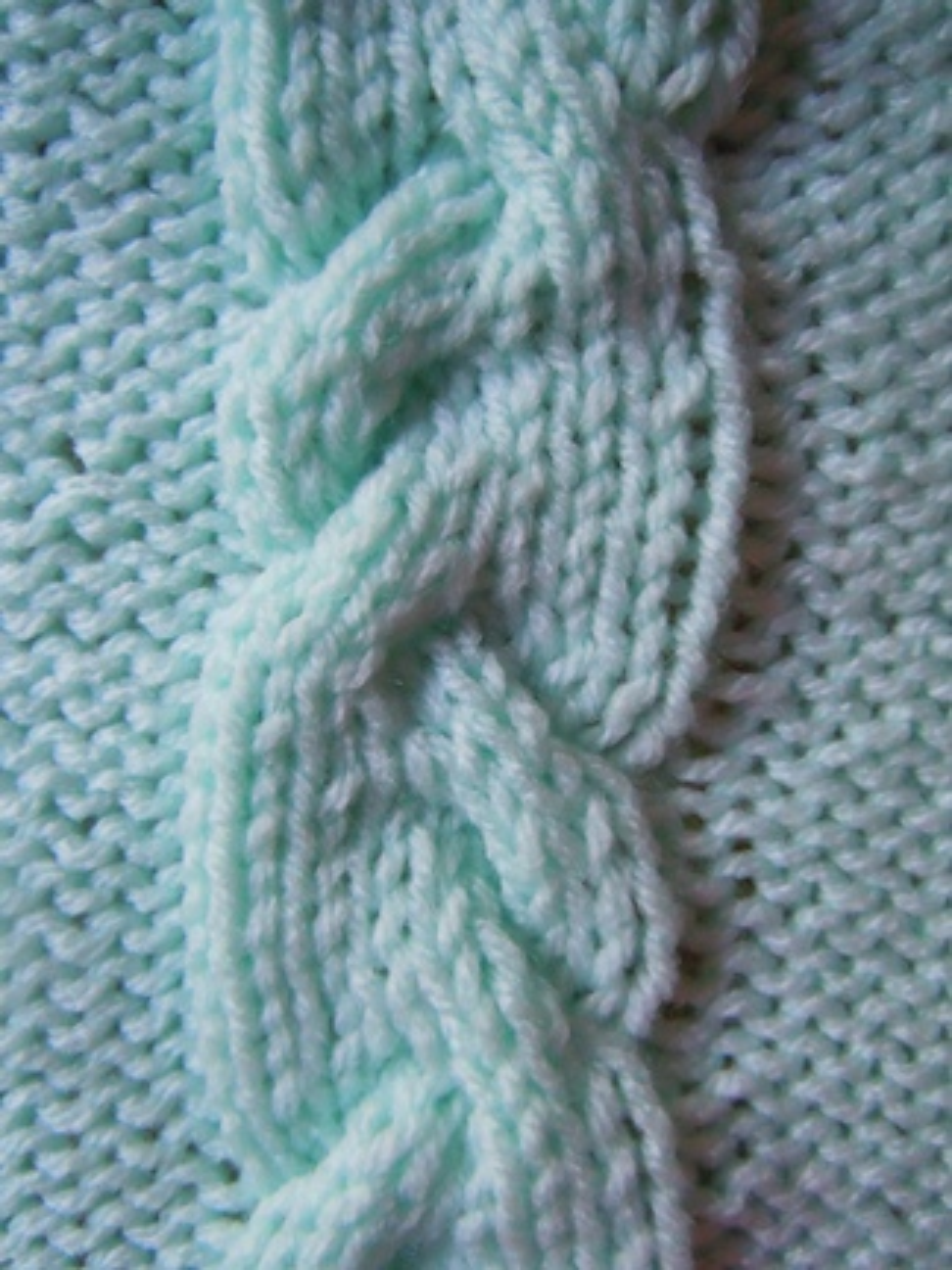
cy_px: 635
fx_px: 1100
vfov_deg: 60.0
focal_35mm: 30
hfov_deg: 46.8
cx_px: 476
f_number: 3.5
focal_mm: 5.4
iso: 800
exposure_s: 1/50
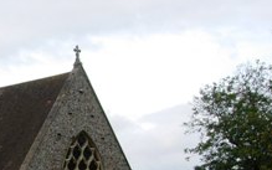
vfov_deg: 10.7
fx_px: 897
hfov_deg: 15.8
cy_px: 201
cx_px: -135
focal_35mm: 121
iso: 79
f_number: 4.8
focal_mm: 7.8
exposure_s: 1/264
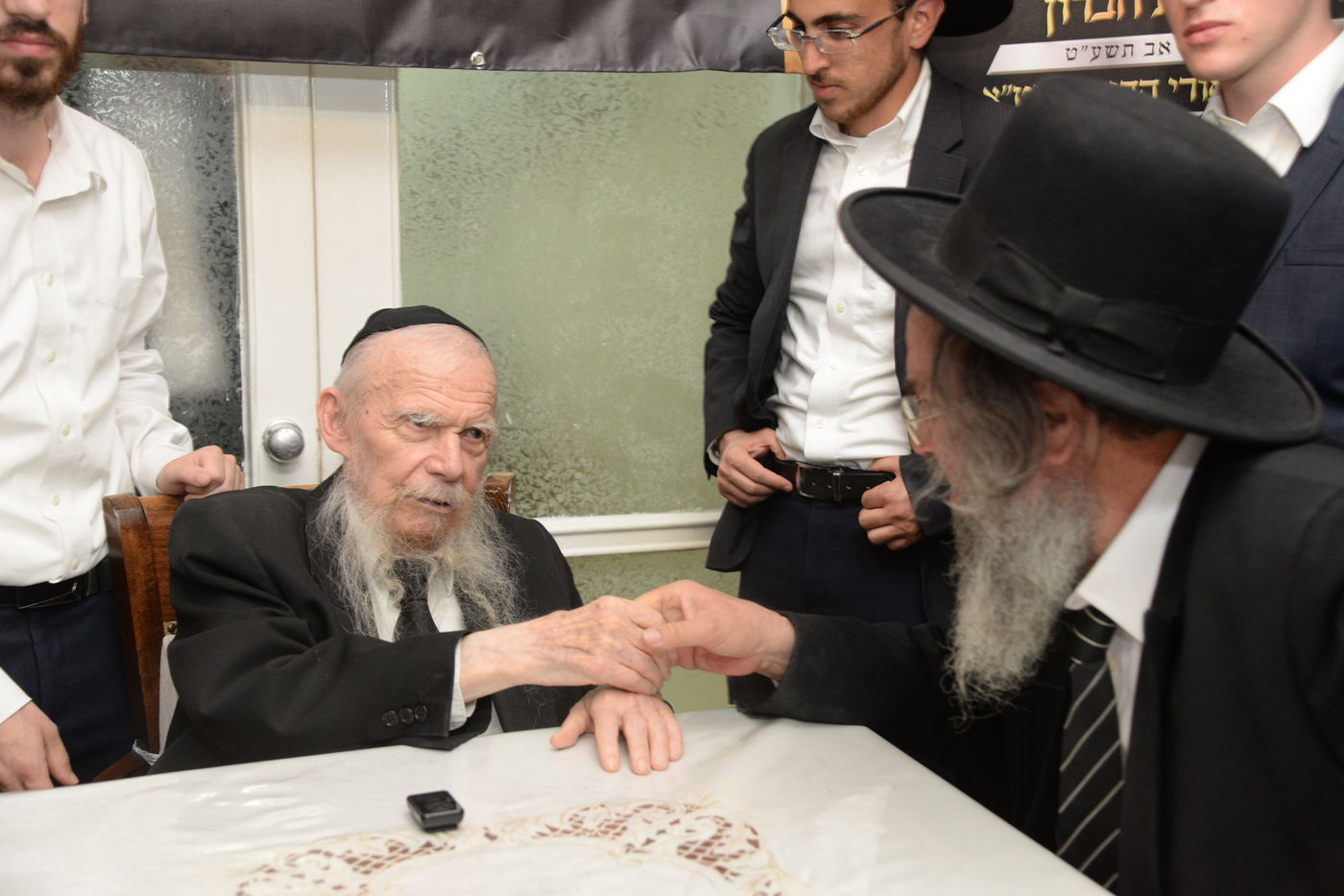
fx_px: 1493
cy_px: 448
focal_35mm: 40
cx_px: 672
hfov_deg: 48.5
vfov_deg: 33.4
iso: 2000
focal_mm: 40
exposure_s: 1/100
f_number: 4.5
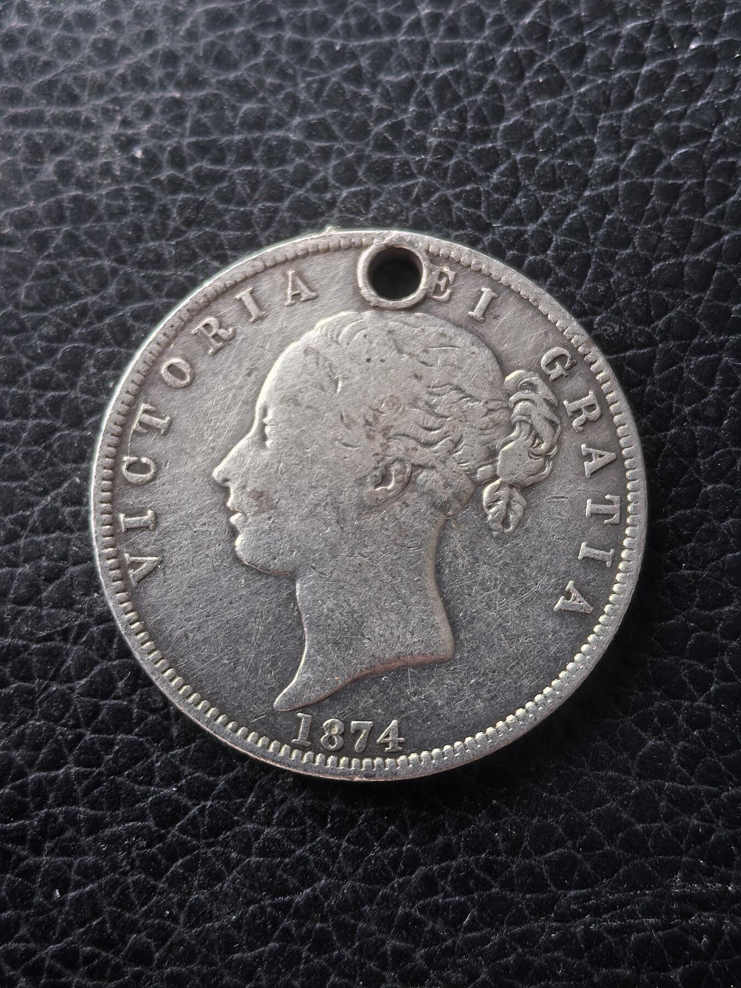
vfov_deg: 35.5
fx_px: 1541
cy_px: 494
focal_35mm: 54
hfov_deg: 27.0
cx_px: 370
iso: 400
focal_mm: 5.75
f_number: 2
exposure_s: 1/33.3
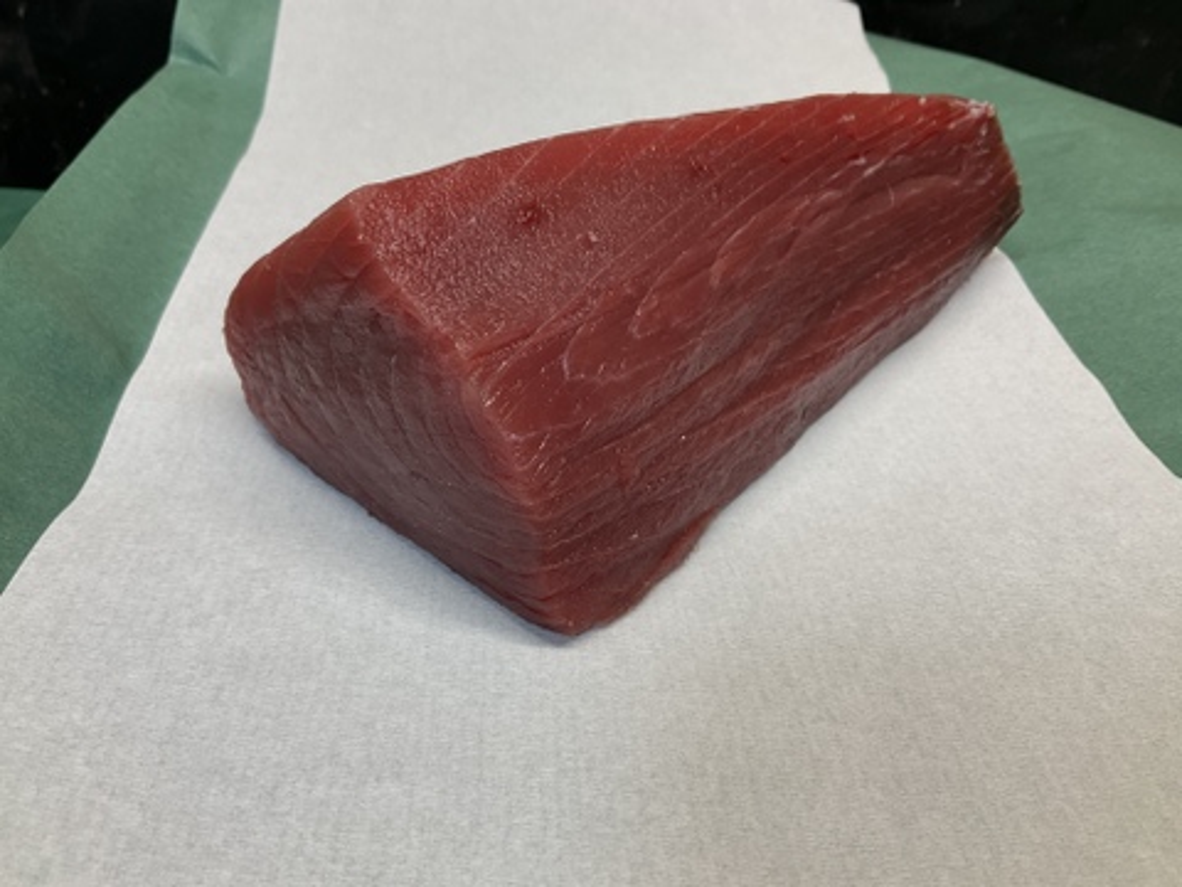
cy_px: 444
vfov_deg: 48.2
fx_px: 990
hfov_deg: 61.7
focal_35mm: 29
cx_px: 591
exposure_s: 1/120
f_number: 1.8
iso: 40
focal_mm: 3
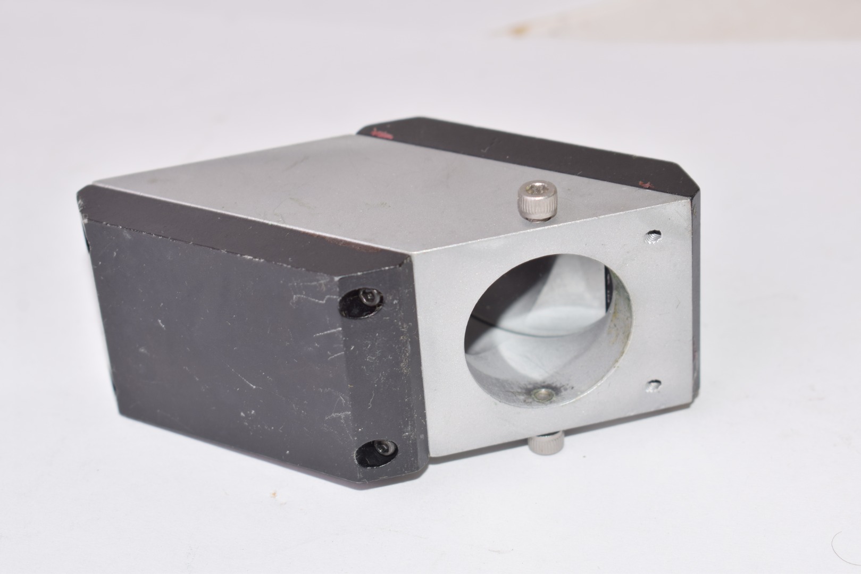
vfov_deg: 16.6
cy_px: 287
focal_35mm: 82
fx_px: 1973
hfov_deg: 24.6
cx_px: 430
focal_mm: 55
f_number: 9
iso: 100
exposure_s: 1/60
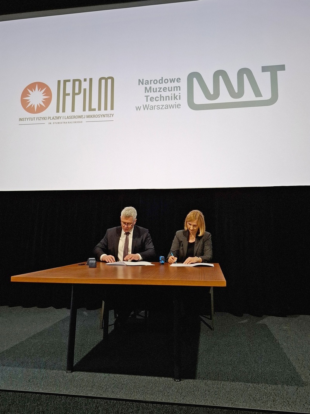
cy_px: 207
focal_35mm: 23
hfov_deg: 58.9
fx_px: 275
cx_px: 155
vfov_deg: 73.9
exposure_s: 1/50
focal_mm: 5.54
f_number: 1.8
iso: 200
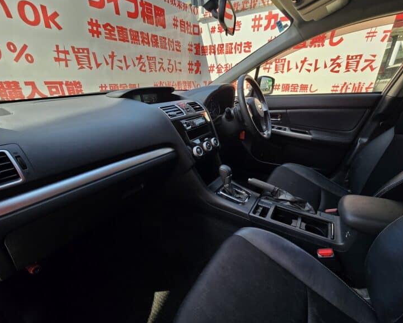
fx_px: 167
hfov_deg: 100.6
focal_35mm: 14
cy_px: 162
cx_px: 215
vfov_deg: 88.0
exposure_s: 1/346
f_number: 2.2
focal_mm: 2.2
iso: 50
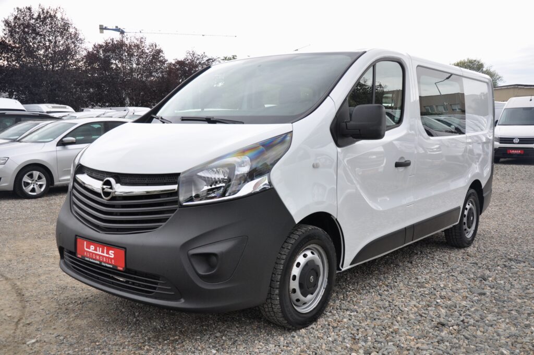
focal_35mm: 33
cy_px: 178
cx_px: 267
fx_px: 489
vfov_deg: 39.9
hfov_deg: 57.3
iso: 500
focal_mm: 22
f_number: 5.6
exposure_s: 1/125
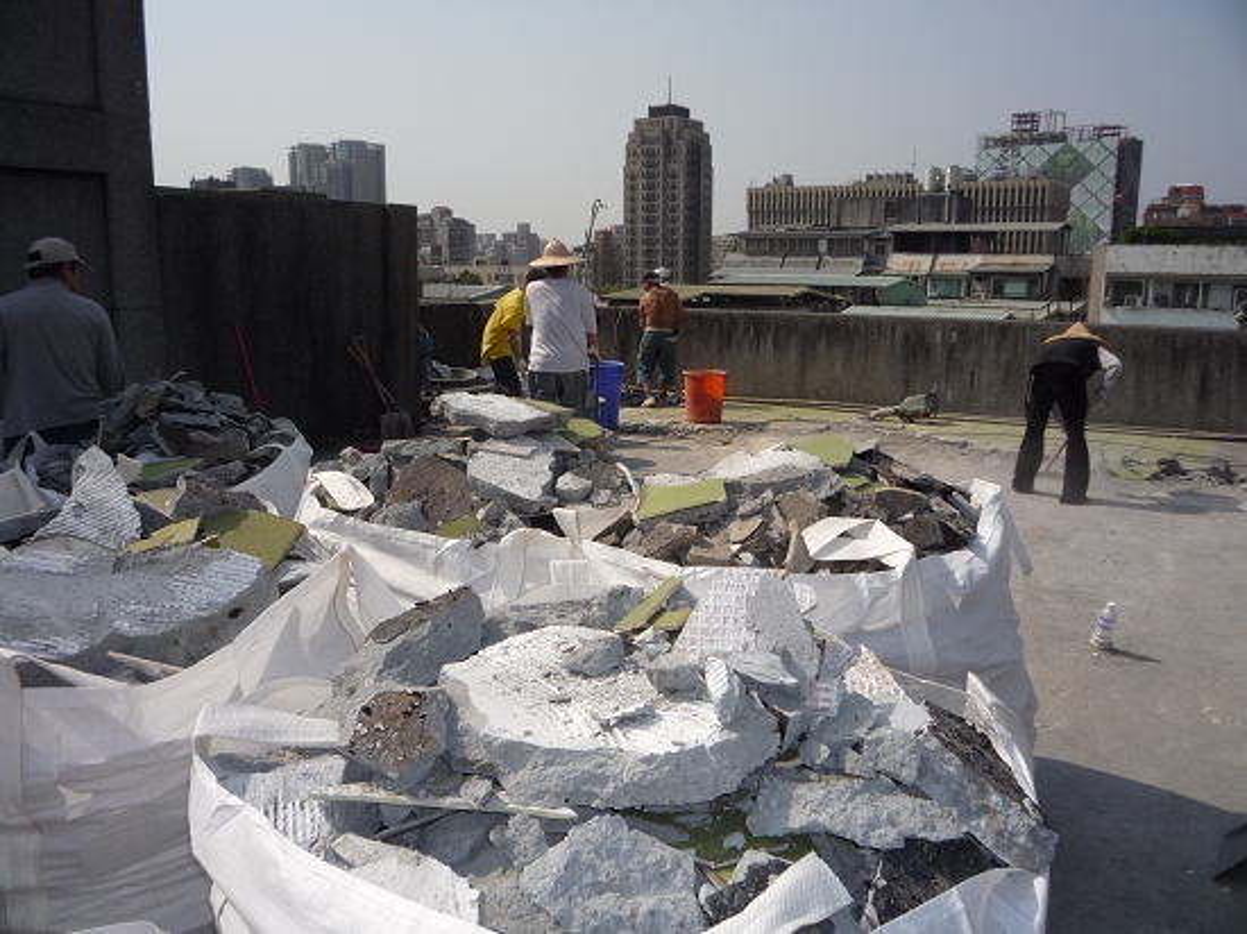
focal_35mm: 30
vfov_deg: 46.8
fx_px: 1080
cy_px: 467
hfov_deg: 60.0
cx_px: 624
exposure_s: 1/400
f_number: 5.6
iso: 100
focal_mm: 5.2
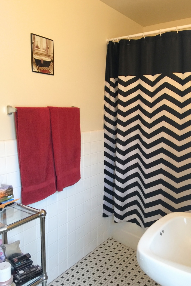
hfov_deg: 42.3
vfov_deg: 60.3
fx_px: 247
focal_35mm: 31
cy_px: 146
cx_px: 104
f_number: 2.2
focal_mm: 4.15
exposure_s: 1/15
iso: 64
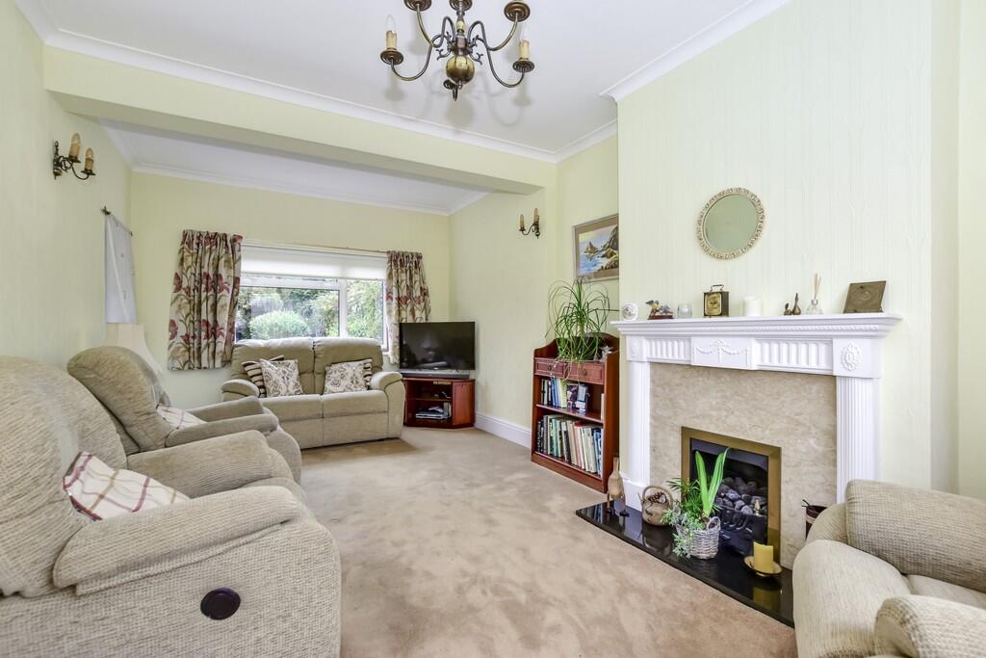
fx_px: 411
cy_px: 329
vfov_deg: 77.3
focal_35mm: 15
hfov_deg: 100.4
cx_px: 493
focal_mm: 10
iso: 640
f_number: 8
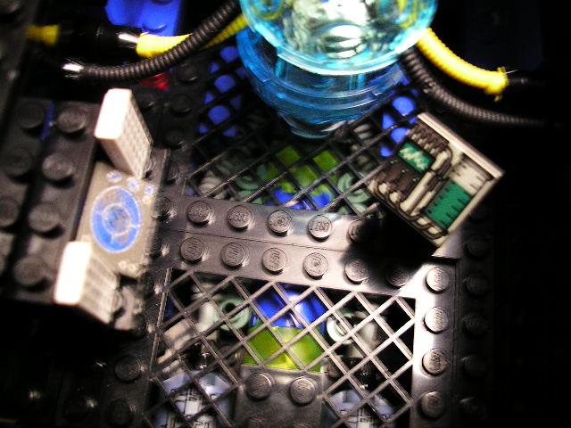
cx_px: 286
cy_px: 214
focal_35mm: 37
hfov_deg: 50.1
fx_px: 610
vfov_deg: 38.7
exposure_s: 1/3.12
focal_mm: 7.8
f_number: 2.8
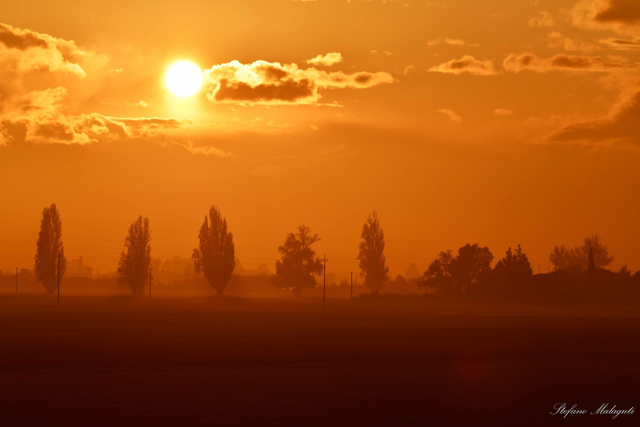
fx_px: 3555
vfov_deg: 6.9
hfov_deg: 10.3
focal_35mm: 200
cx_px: 320
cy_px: 214
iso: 200
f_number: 10
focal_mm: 200
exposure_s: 1/4000
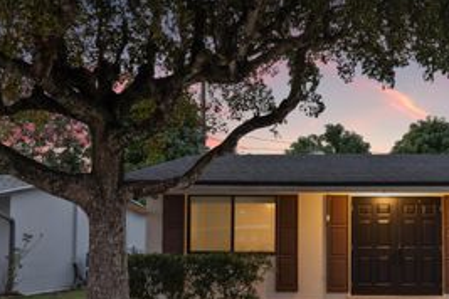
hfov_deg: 31.6
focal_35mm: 60
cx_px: 415
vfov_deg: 22.5
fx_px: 748
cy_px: 211
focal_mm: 32
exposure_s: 1/2.5
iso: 400
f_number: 8
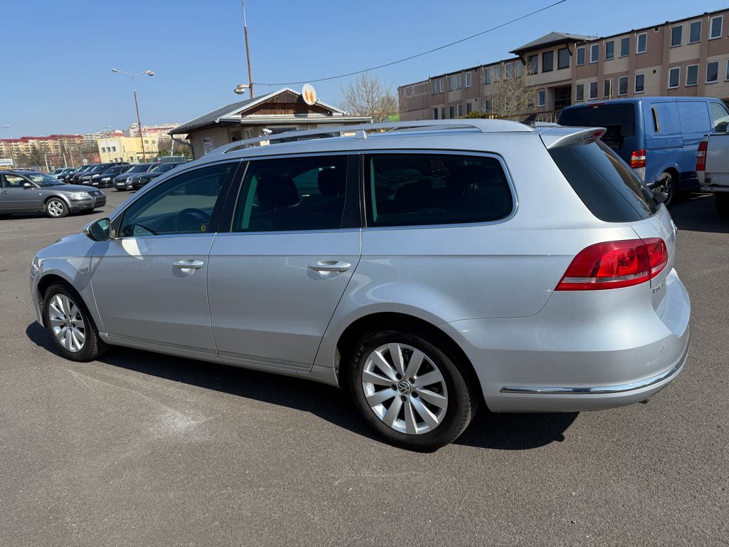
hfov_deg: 71.6
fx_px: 505
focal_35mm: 24
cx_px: 364
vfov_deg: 56.8
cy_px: 274
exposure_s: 1/4975
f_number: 1.78
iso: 100
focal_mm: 6.76
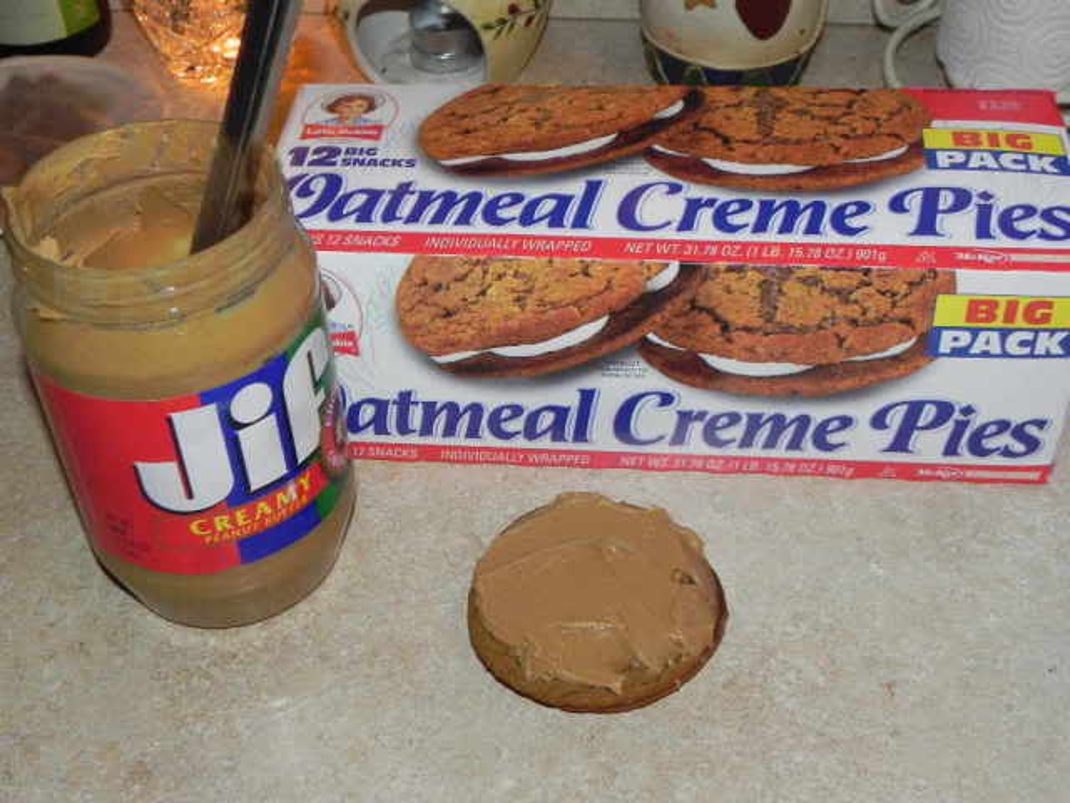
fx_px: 1422
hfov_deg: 41.2
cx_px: 535
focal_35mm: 46
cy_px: 402
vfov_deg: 31.5
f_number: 3.2
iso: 200
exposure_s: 1/30
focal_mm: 8.2
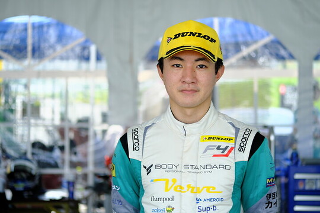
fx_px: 667
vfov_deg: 18.2
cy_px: 106
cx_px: 160
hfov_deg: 27.0
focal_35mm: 75
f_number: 2
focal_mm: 50
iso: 320
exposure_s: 1/1800
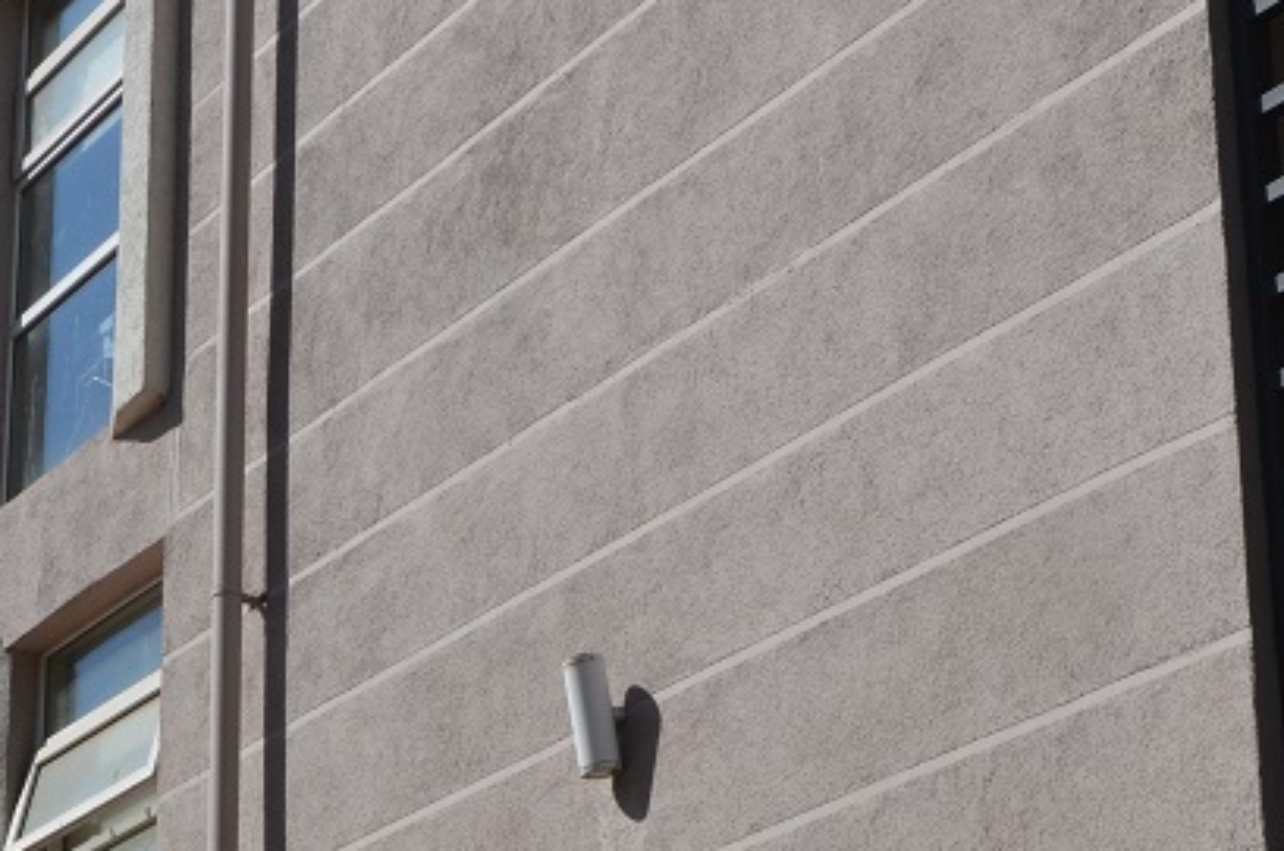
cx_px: 242
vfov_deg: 15.0
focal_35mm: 88
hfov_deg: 22.8
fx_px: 3133
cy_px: 992
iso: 400
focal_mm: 24
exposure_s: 1/500
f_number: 13
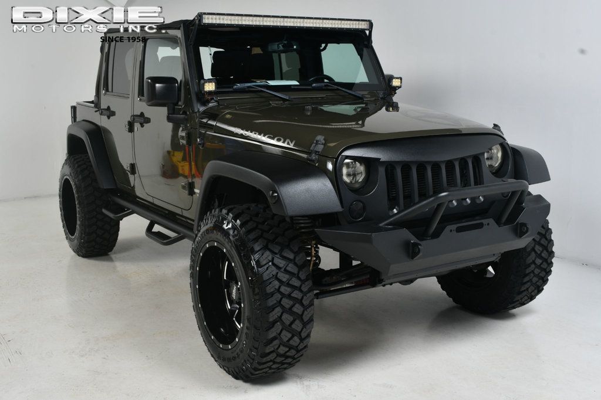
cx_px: 300
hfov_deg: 48.5
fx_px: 668
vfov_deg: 33.4
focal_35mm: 40
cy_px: 200
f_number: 11
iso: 100
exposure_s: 1/160
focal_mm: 27
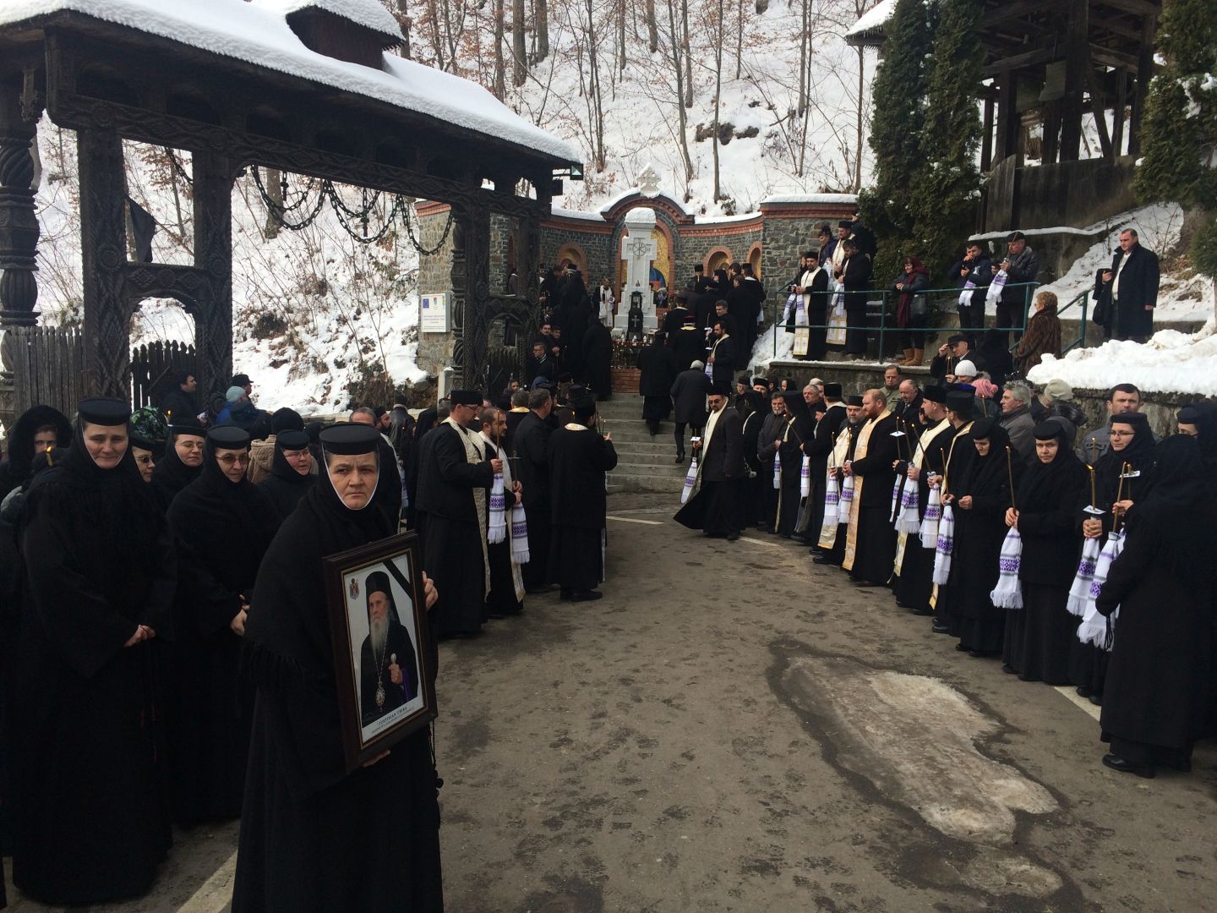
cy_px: 456
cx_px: 608
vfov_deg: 48.2
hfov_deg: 61.7
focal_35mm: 29
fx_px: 1020
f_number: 2.2
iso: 32
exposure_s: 1/641
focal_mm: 4.15
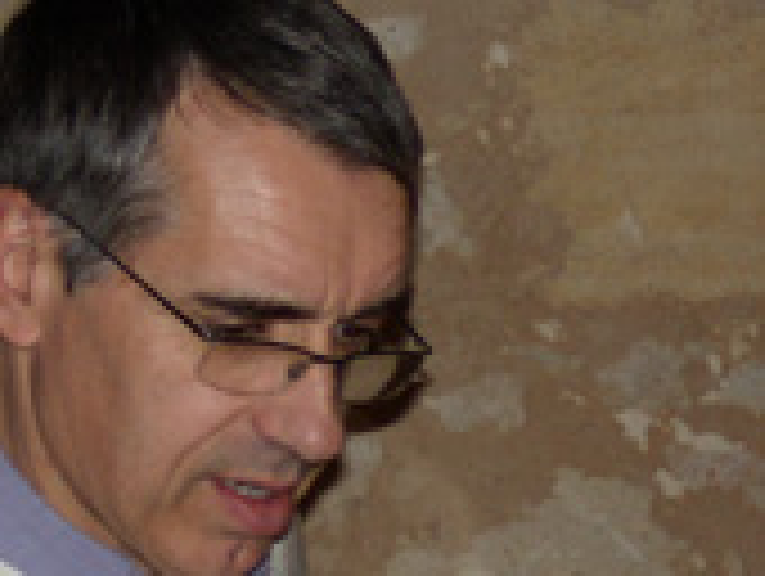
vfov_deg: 11.3
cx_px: 918
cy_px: 832
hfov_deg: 15.0
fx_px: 2811
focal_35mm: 127
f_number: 3.6
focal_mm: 6.4
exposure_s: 1/30
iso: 80
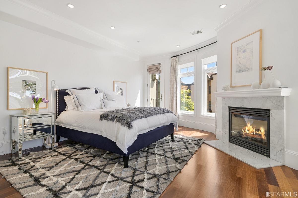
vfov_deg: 70.3
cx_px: 149
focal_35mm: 17
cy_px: 99
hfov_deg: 93.3
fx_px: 141
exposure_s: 1/60
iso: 400
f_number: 11
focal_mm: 17
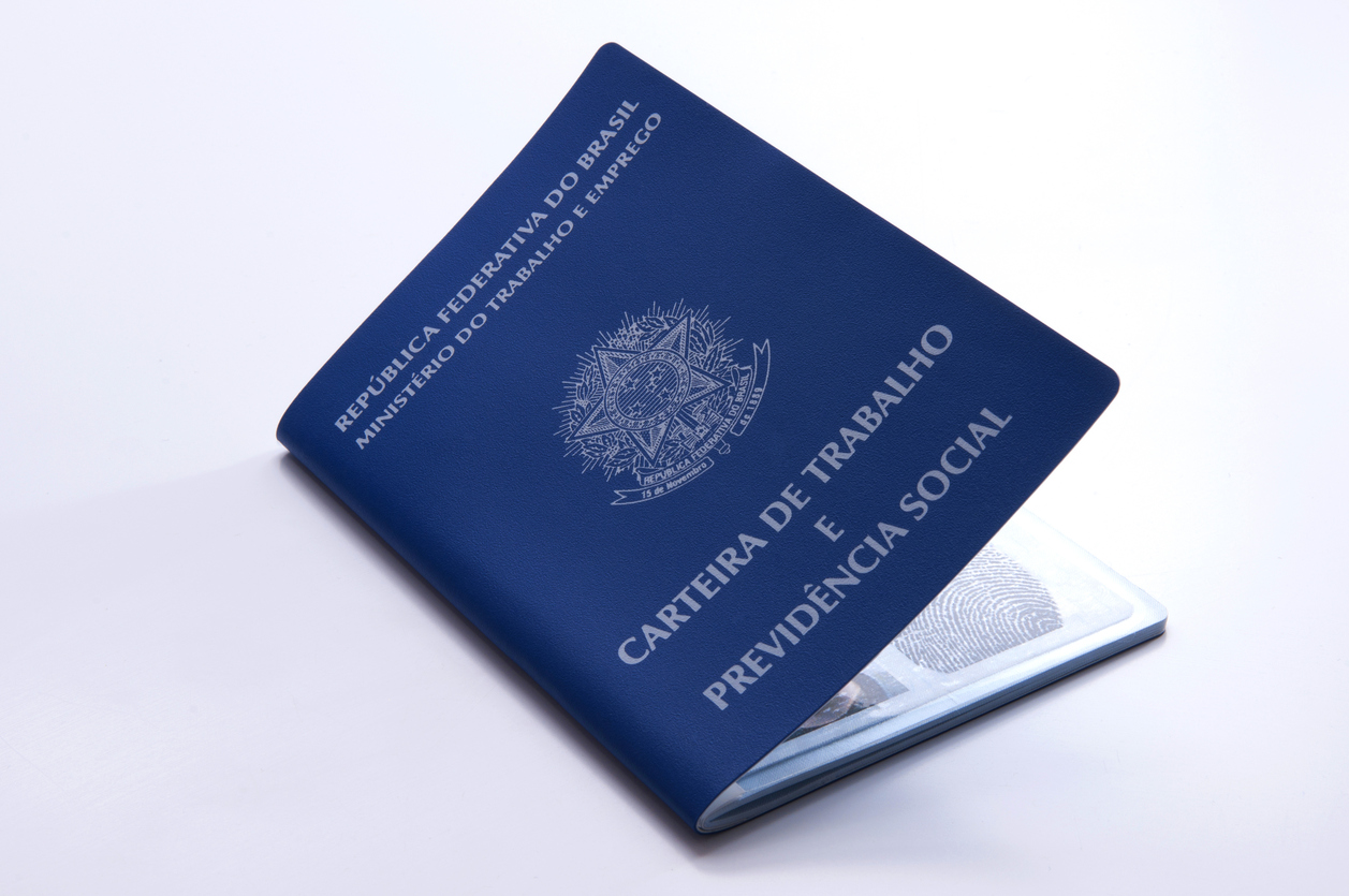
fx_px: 2807
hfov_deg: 27.0
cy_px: 448
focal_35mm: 75
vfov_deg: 18.1
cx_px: 674
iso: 100
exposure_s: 1/80
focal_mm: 50
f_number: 14
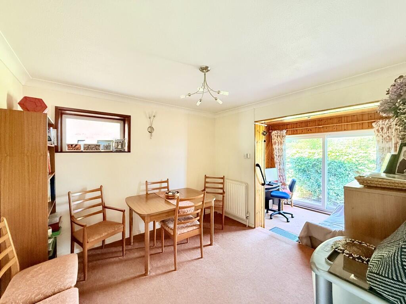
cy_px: 152
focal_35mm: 14
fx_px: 164
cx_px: 203
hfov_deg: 102.1
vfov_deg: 85.7
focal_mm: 2.22
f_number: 2.2
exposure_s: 1/60
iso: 500
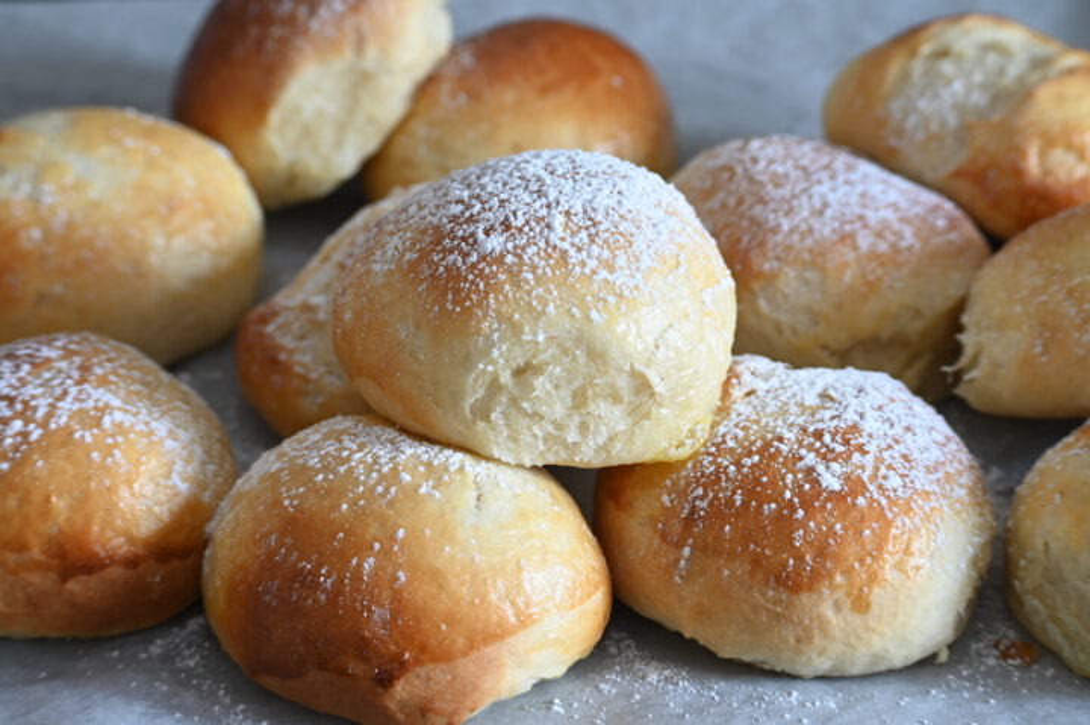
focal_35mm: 91
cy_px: 362
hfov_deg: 22.4
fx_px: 2753
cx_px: 545
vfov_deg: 15.0
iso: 200
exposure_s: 1/15
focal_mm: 61
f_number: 5.6
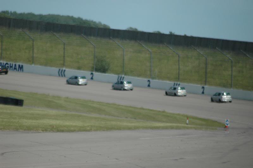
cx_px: 126
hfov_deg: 4.6
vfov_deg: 3.0
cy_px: 84
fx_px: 3158
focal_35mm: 450
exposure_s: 1/1000
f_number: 5.6
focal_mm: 300
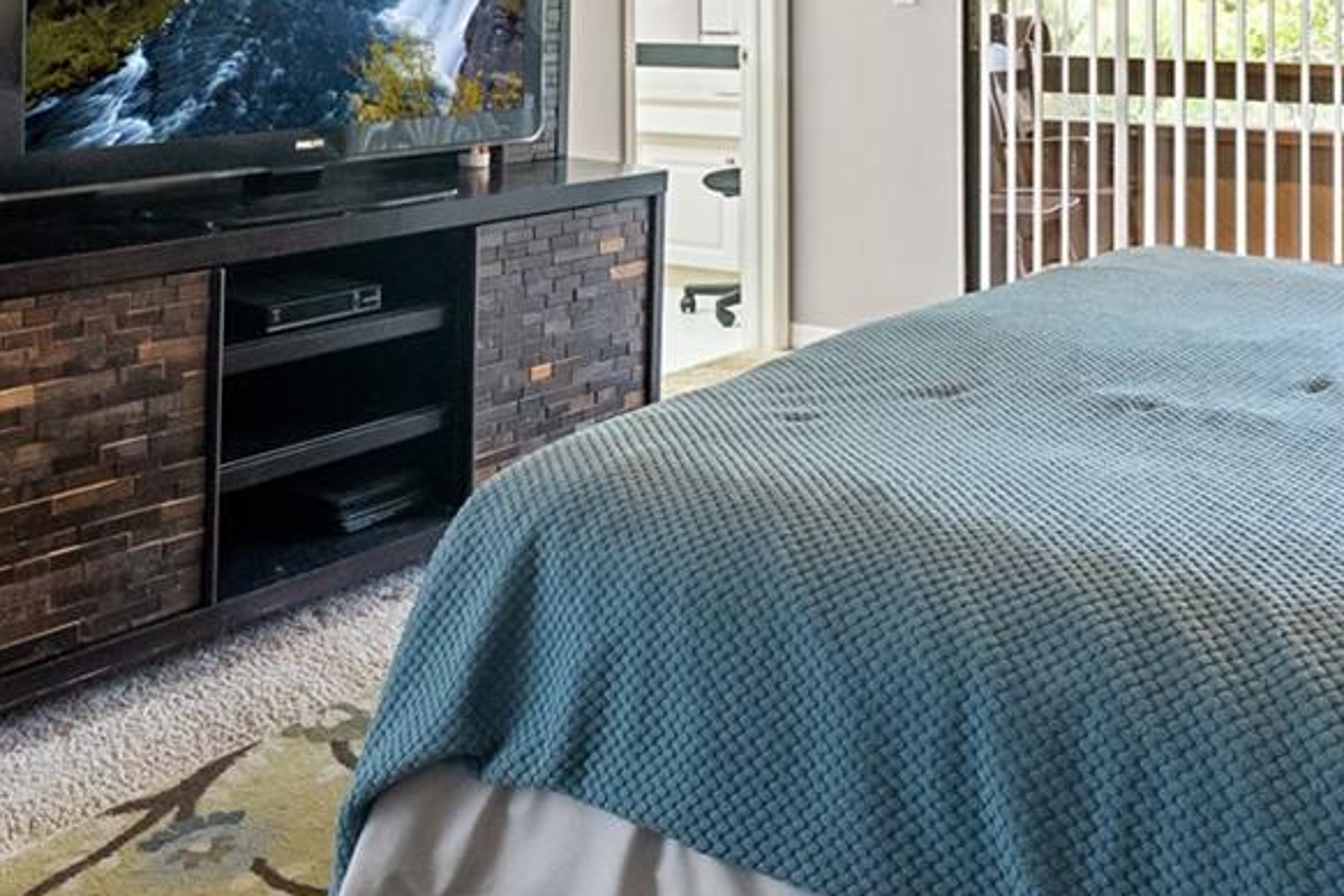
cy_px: -25
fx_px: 1643
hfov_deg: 44.5
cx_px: 624
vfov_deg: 28.4
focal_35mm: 44
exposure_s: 1/2
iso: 2000
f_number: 8
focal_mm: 16
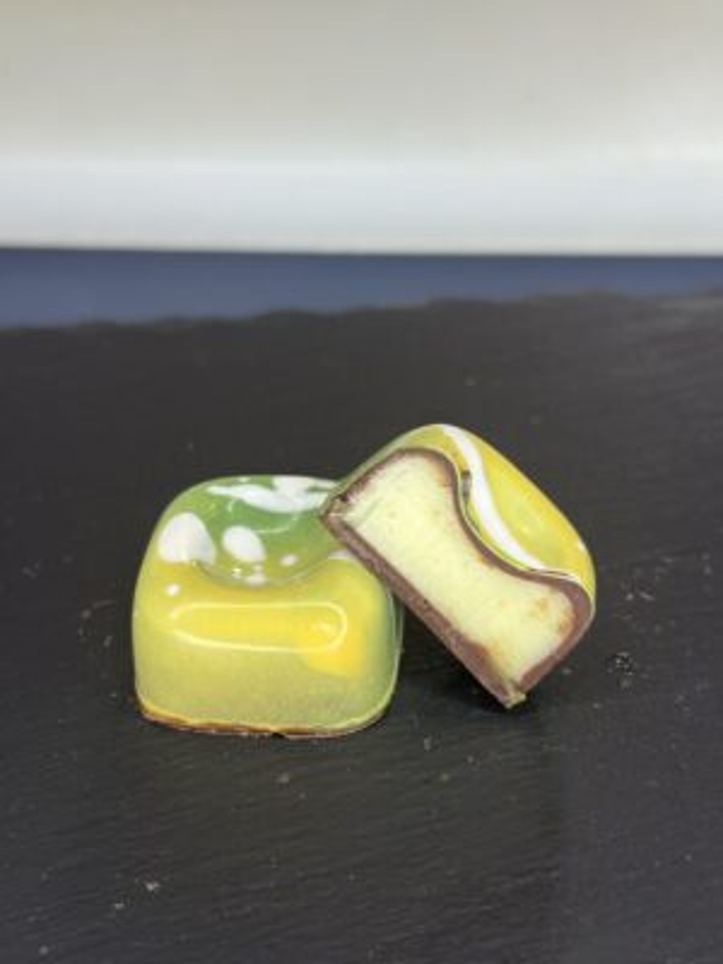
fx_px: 1448
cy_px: 482
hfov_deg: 28.0
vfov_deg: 36.8
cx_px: 362
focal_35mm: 52
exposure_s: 1/120
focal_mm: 5.96
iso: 40
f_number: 1.6
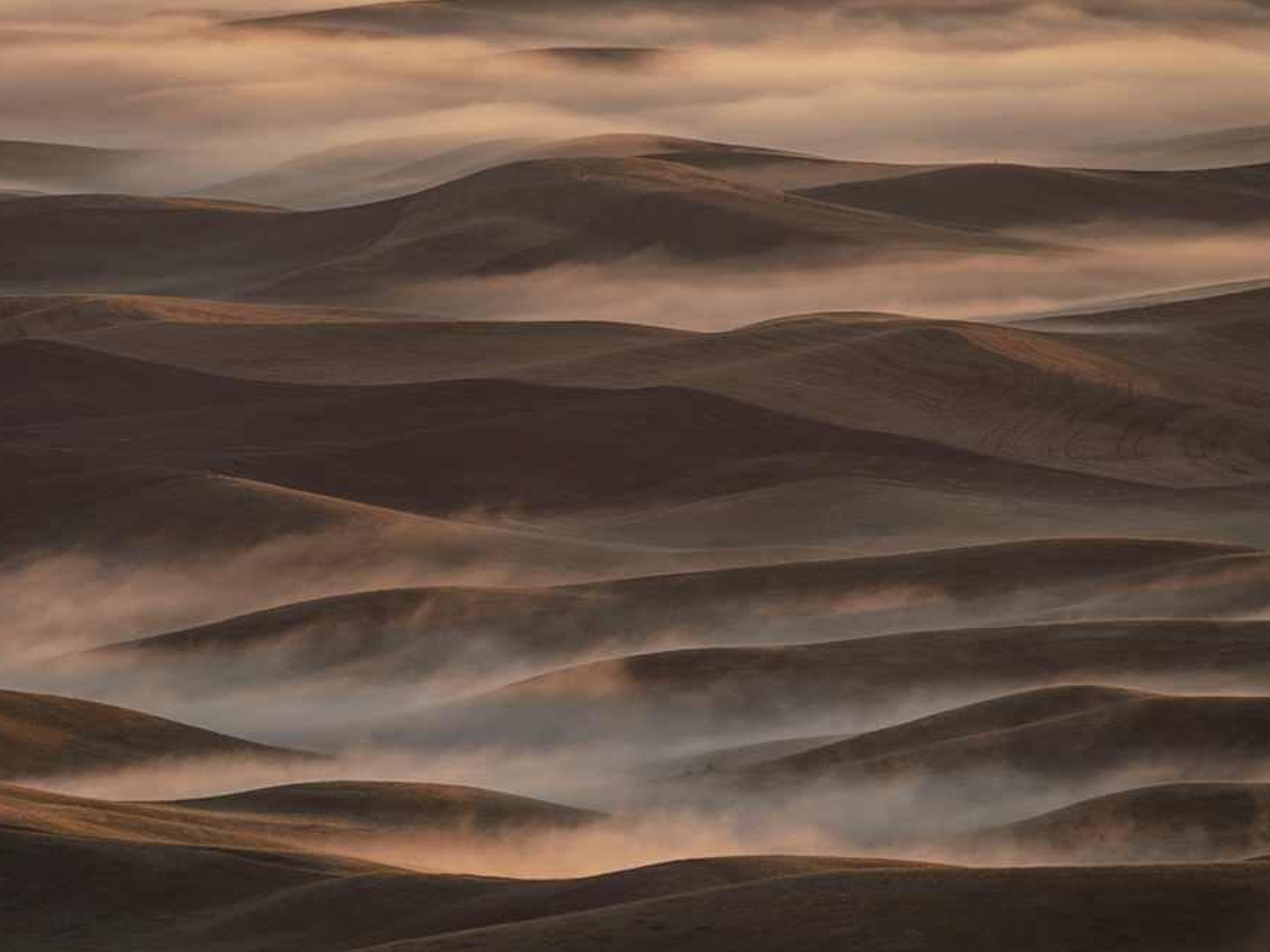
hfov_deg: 3.3
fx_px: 22300
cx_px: 583
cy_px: 475
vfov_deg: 2.4
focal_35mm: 608
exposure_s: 1/40
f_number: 11
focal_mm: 560
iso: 100
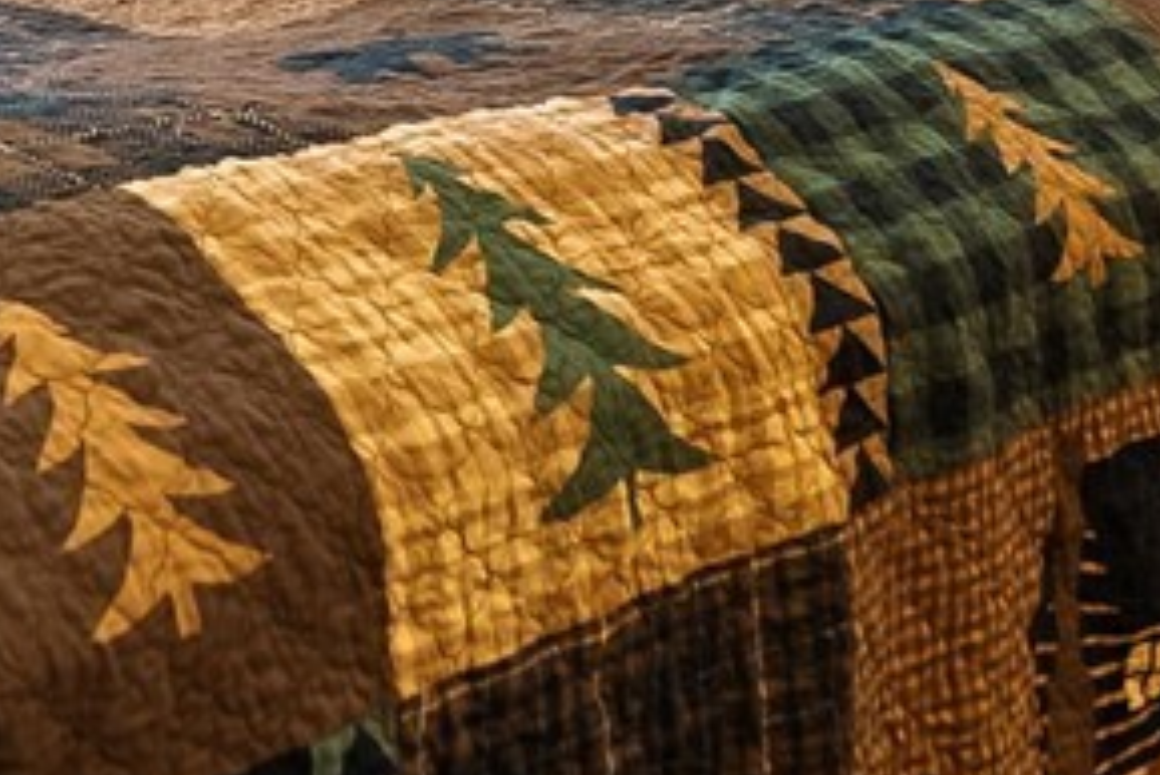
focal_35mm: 82
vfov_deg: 15.0
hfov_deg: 23.8
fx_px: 2643
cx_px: 18
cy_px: -514
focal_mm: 14
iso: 400
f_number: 2.8
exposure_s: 1/2
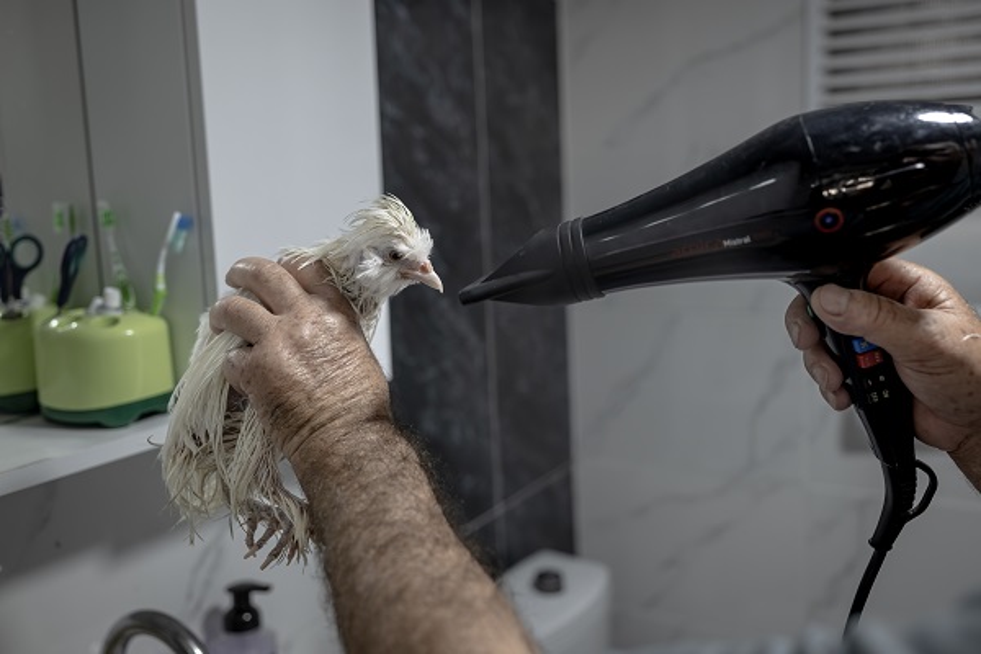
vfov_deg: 37.9
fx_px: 954
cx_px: 490
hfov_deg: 54.4
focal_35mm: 35
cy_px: 327
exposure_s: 1/250
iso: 640
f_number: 2.8
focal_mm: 35
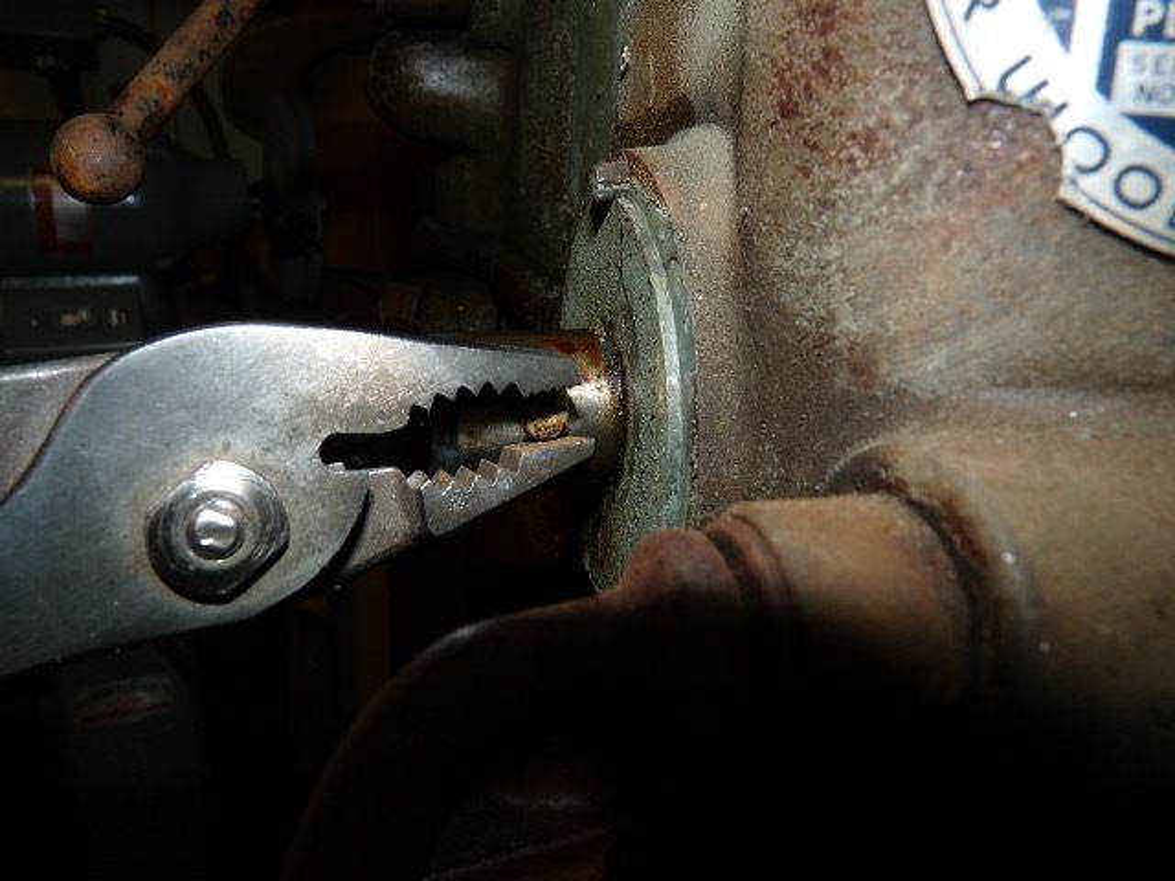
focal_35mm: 27
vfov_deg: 51.4
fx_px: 916
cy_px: 440
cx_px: 588
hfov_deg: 65.3
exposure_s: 1/30
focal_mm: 4.8
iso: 100
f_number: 4
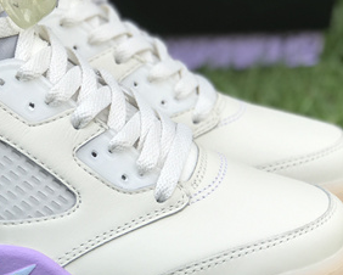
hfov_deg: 13.1
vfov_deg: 10.6
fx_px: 1483
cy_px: 120
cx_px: 45
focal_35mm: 146
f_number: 2.8
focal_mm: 6.6
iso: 20
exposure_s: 1/329
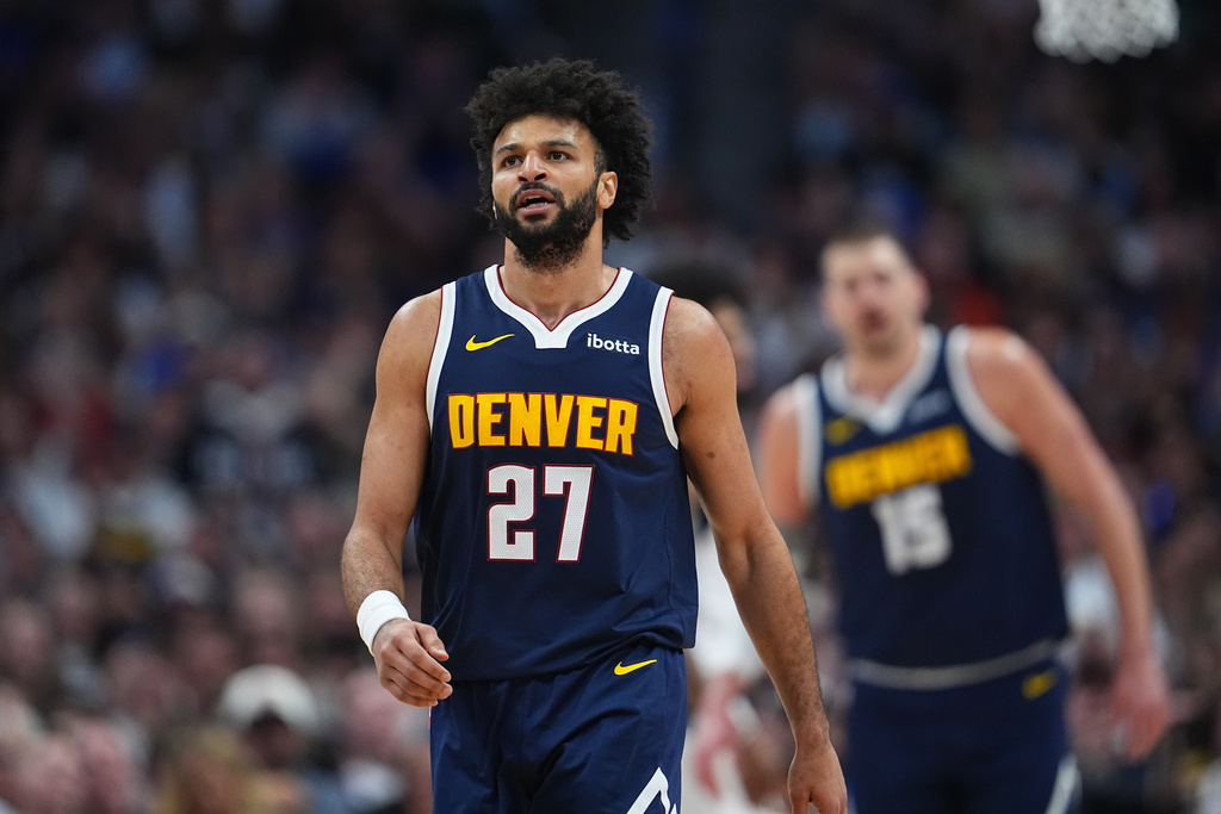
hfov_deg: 5.2
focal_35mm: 400
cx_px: 610
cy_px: 407
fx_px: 13568
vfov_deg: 3.4
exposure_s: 1/2000
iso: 5000
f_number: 3.2
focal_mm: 400
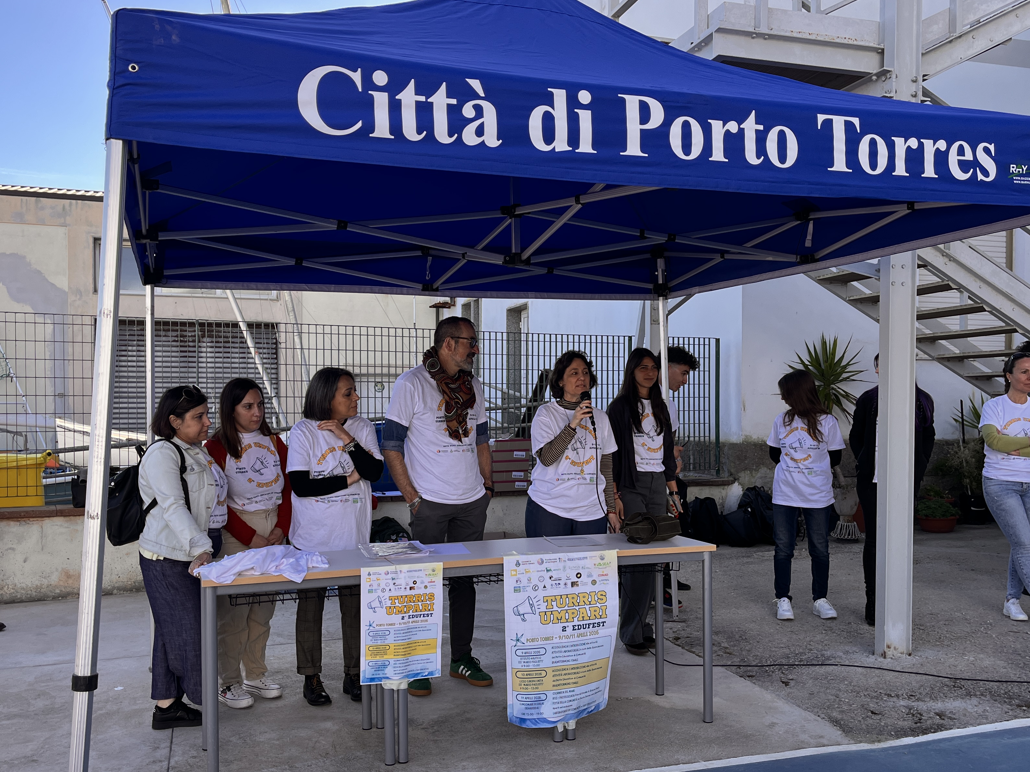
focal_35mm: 33
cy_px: 415
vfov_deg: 42.9
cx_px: 524
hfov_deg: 55.3
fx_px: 982
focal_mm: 5.1
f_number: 1.6
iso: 50
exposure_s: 1/688
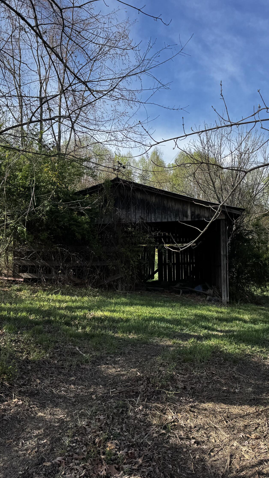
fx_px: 444
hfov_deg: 33.7
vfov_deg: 56.6
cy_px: 239
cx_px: 153
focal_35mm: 35
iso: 80
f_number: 1.78
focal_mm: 6.76
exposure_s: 1/2415
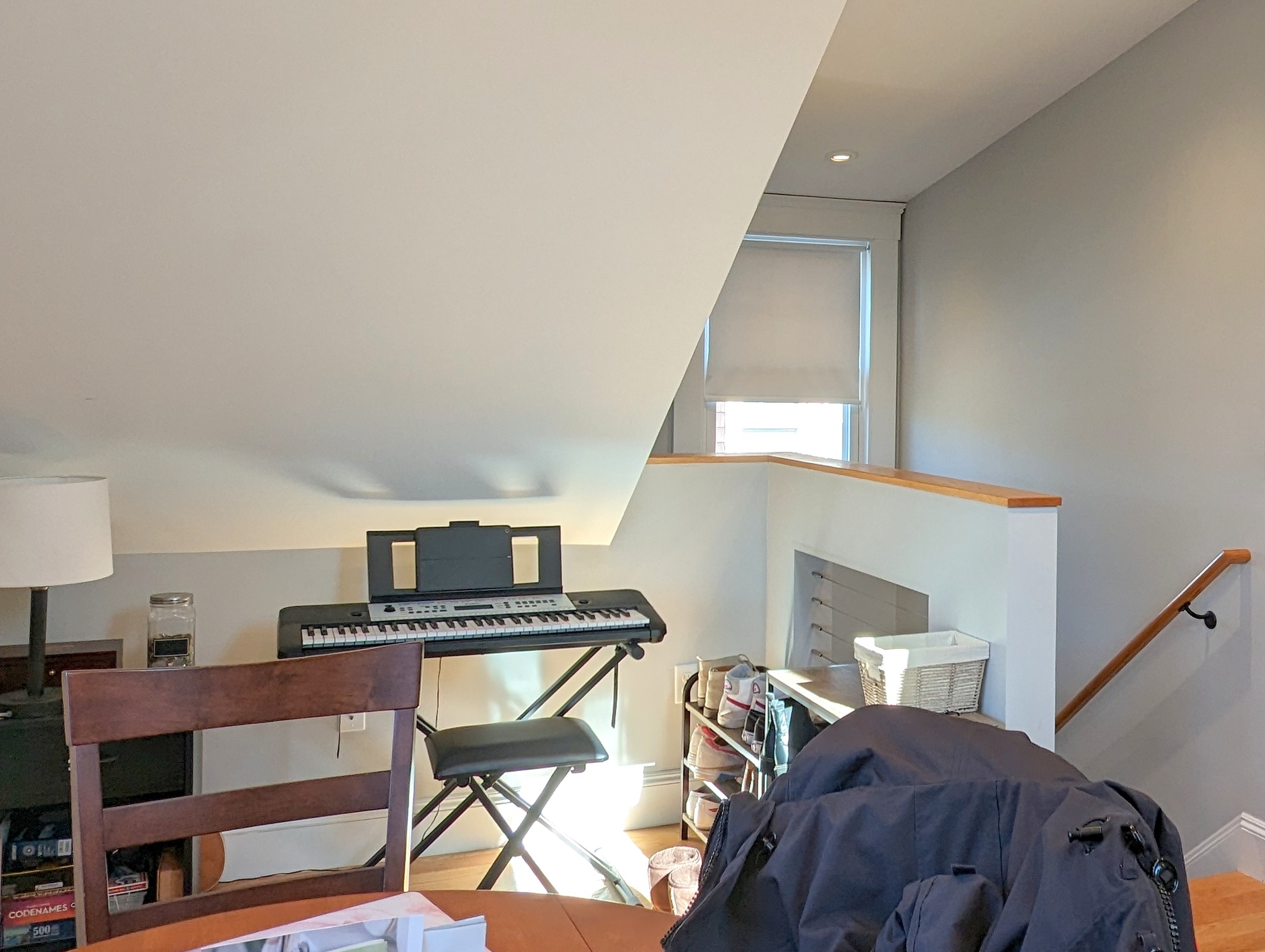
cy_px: 370
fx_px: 1208
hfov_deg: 54.4
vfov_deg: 42.8
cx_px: 819
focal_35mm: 33
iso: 57
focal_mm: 2.35
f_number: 2.2
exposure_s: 1/120
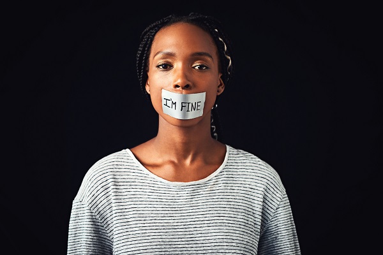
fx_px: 532
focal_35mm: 50
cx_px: 192
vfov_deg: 27.0
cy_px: 128
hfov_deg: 39.6
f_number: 4
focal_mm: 50
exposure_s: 1/125
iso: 320
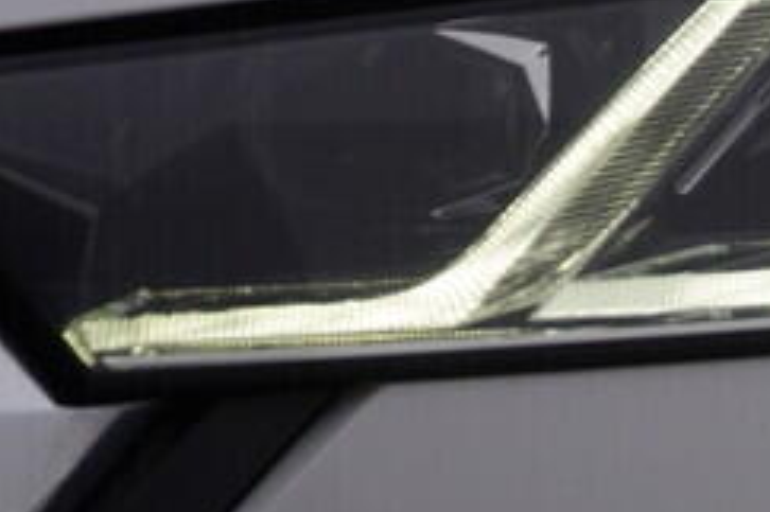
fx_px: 4574
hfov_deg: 9.2
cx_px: 1371
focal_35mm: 214
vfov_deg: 6.3
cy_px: 703
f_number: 5
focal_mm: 24
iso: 125
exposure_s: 1/125
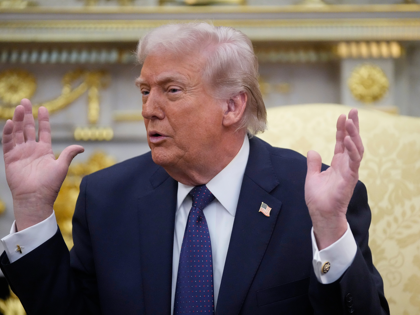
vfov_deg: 9.1
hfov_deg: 12.0
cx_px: 199
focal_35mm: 164
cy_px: 158
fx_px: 1990
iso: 6400
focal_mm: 151
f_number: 2.8
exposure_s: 1/320
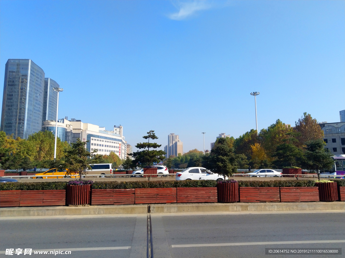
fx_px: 249
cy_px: 129
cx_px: 172
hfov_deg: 69.4
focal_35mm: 25
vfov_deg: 54.9
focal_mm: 4.28
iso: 100
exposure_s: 1/2249
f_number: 1.75
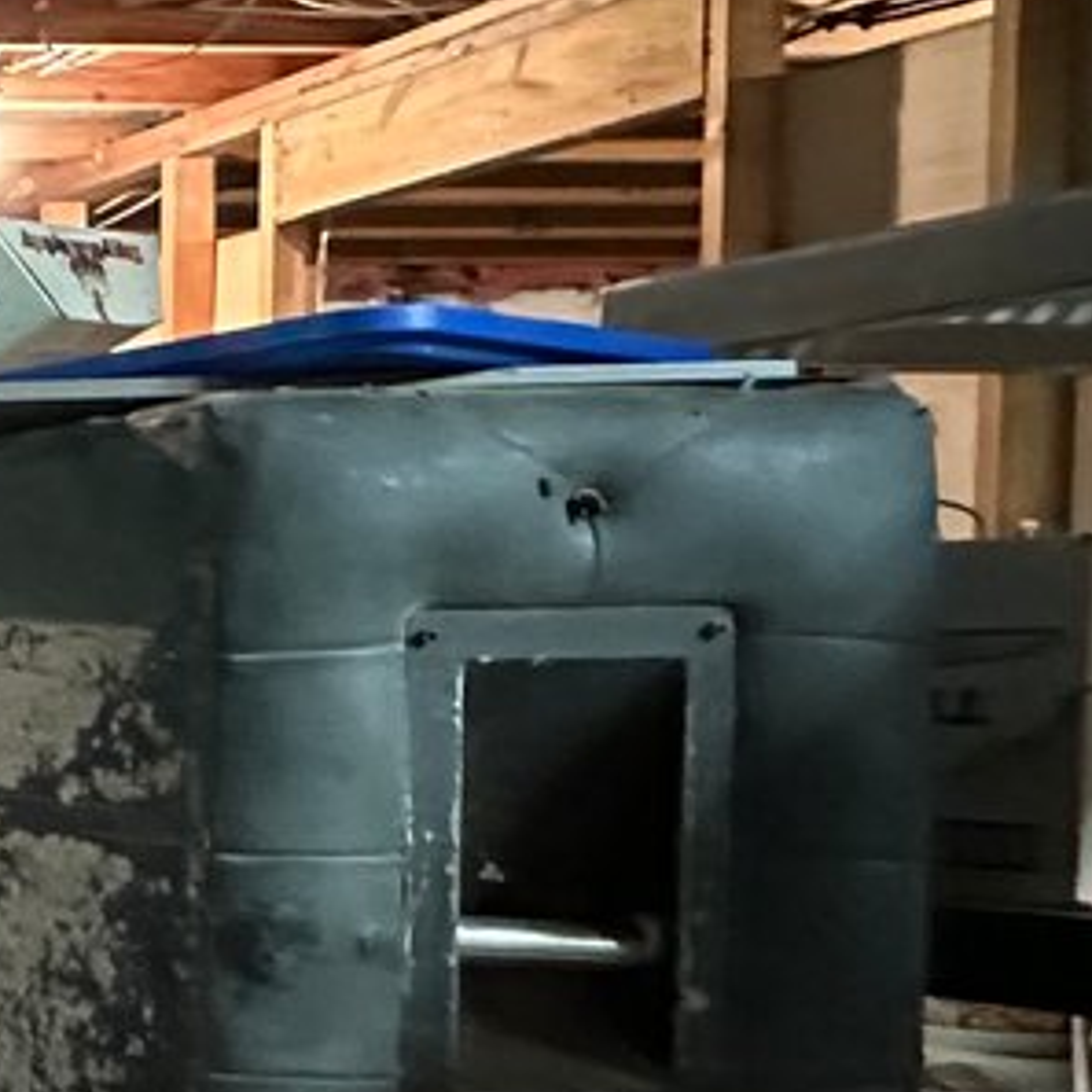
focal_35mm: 63
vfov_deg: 27.0
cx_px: -1274
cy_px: 792
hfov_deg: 16.9
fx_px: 2248
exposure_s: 1/40
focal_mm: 2.22
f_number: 2.2
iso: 1250
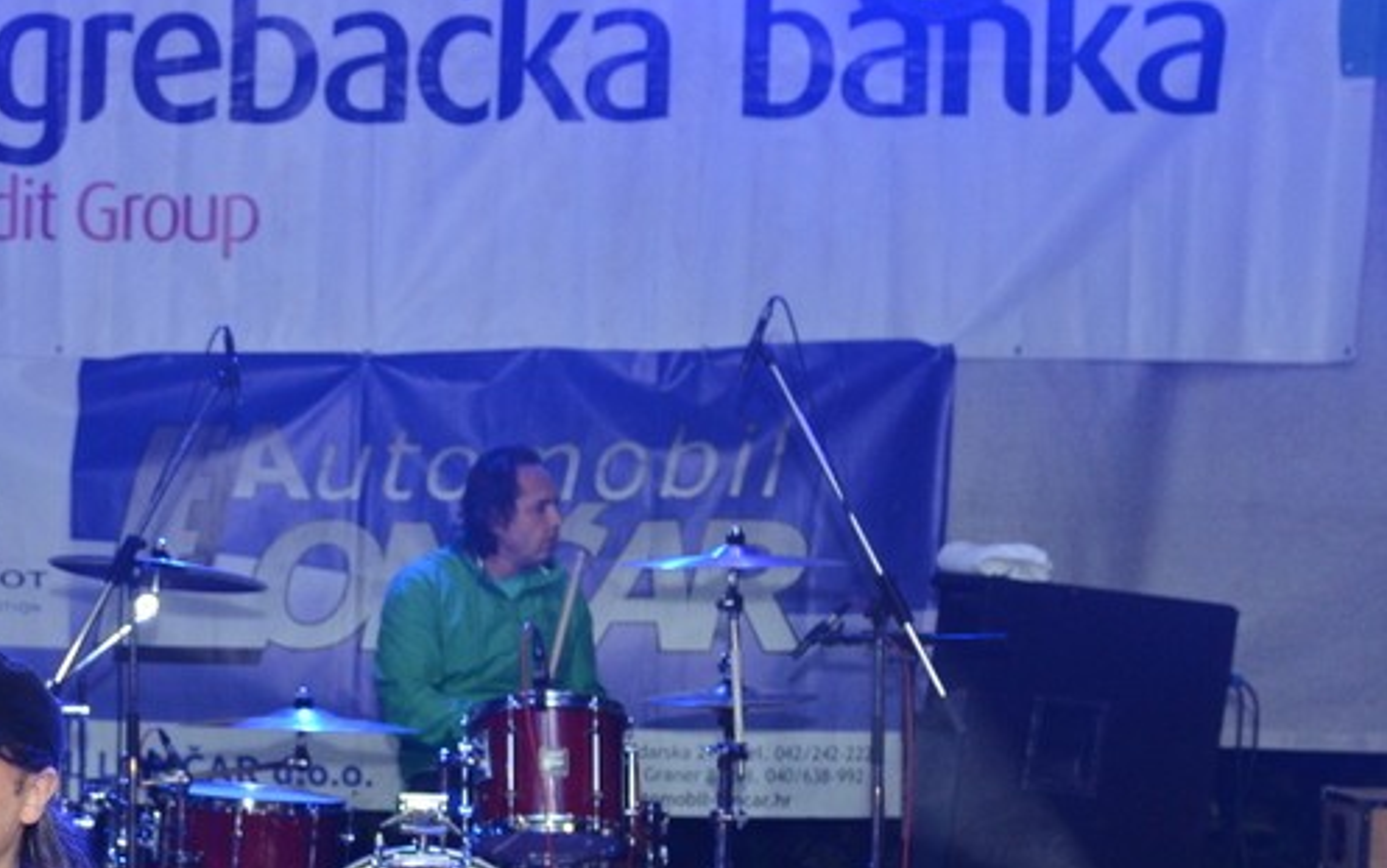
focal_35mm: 88
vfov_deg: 14.5
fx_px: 3328
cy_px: 934
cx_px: 114
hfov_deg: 22.9
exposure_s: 1/200
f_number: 4
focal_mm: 28
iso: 800
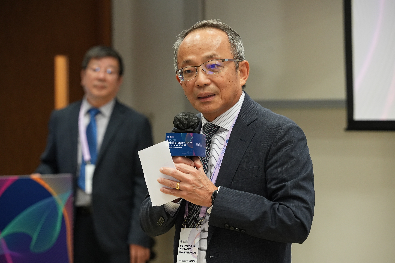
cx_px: 198
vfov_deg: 9.4
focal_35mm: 146
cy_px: 132
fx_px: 1602
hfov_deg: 14.1
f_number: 5
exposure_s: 1/125
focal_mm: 146
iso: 3200
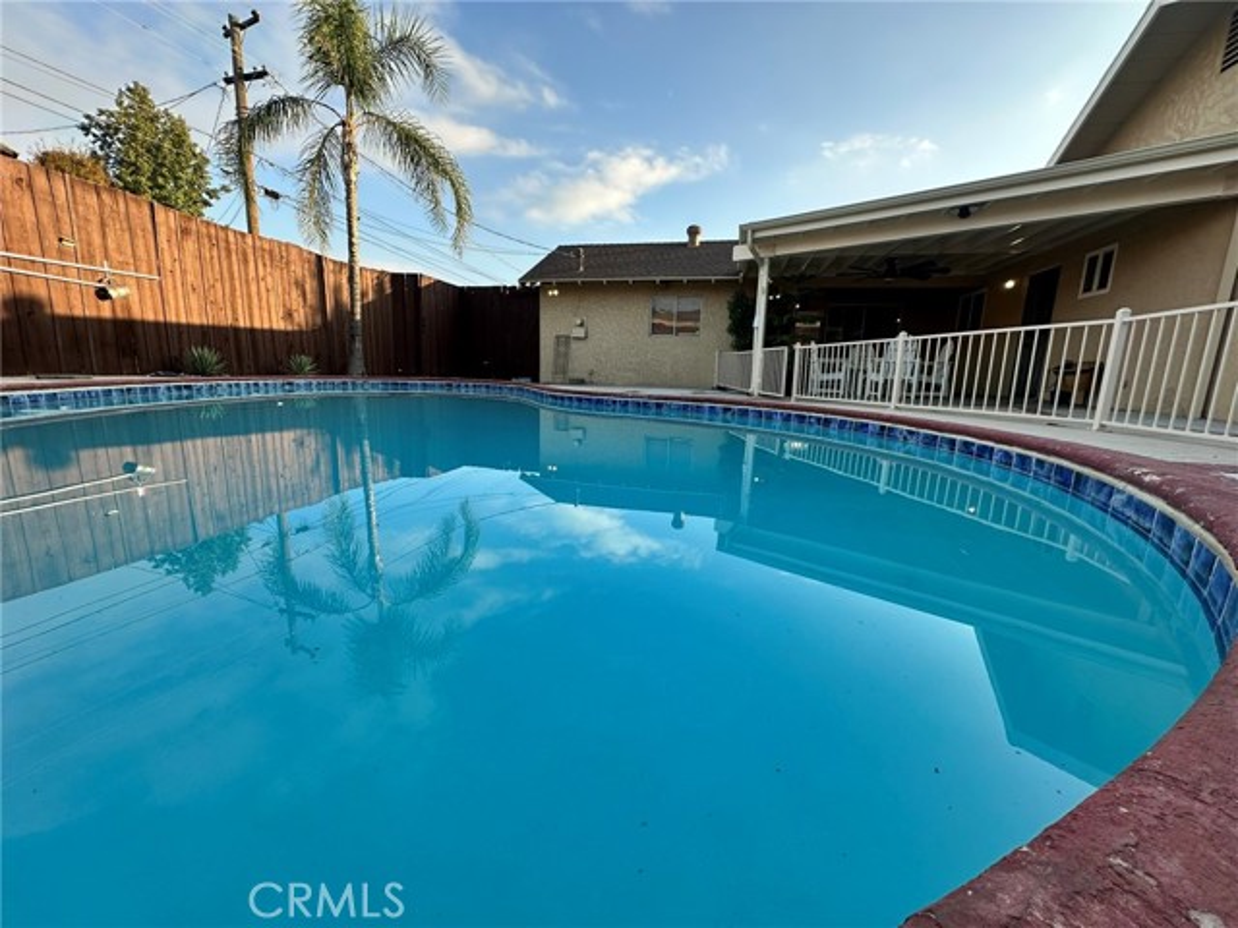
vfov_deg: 85.7
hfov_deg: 102.1
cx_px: 619
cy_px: 464
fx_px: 501
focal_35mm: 14
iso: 40
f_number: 2.2
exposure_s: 1/344
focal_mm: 2.22
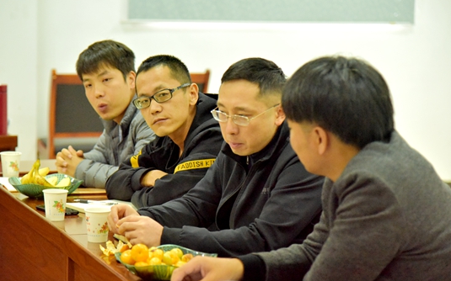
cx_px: 226
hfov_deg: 17.4
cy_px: 152
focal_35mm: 120
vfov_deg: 10.9
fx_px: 1474
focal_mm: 105
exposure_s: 1/125
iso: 10000
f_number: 4
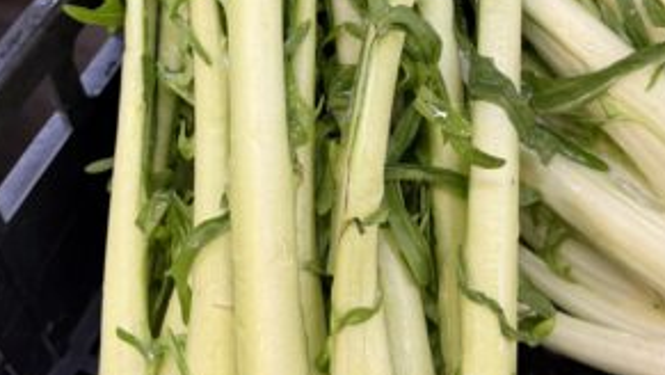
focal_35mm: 55
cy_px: -61
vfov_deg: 20.6
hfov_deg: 37.8
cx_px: 329
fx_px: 970
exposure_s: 1/100
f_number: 1.78
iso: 125
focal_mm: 6.76
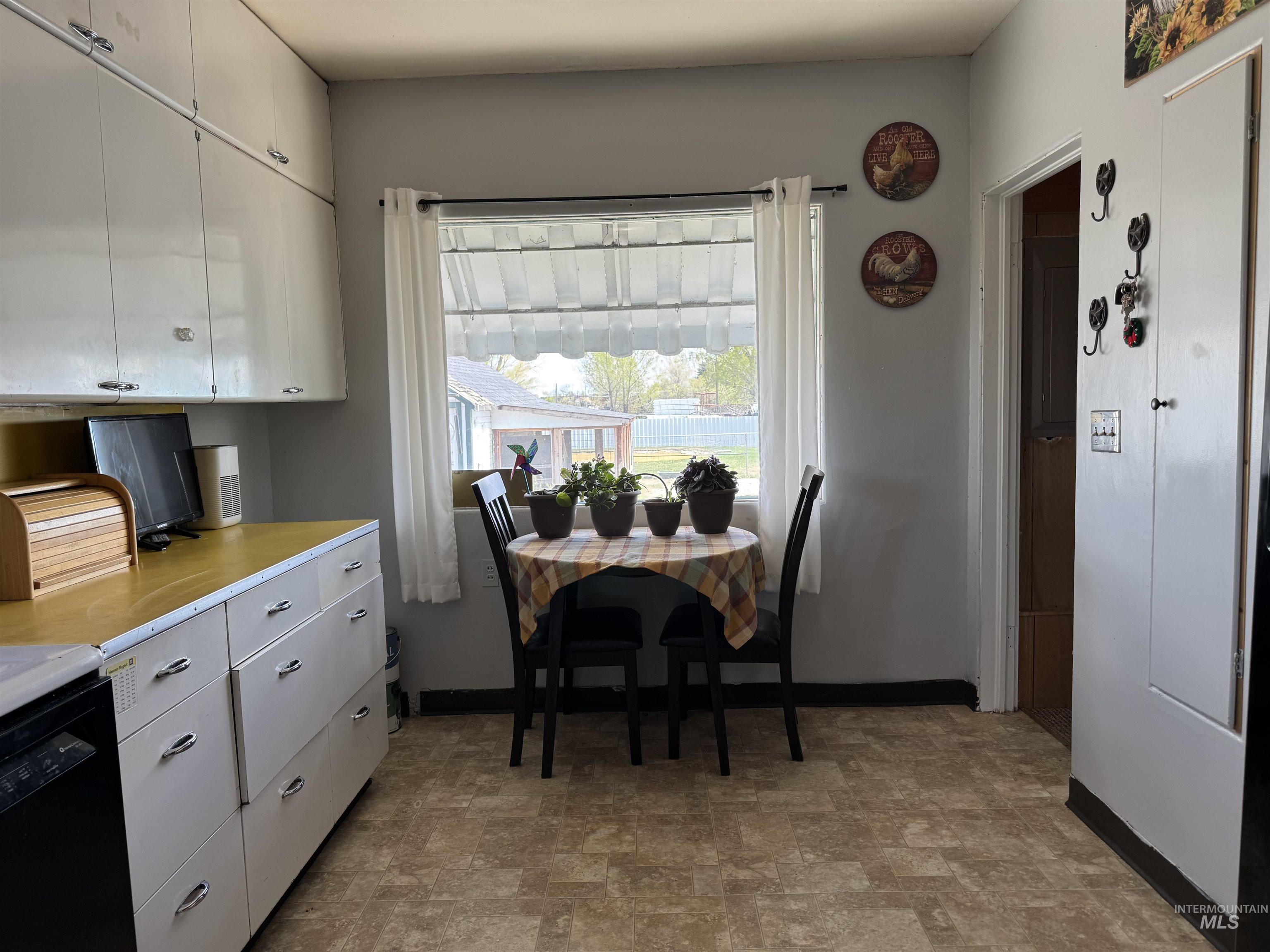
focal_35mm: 24
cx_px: 635
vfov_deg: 56.8
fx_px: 881
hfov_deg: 71.6
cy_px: 476
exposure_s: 1/134
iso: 50
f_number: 1.78
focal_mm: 6.76
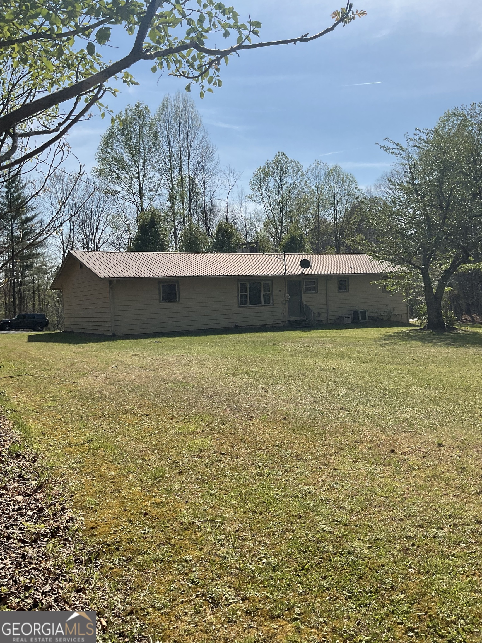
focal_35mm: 29
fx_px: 538
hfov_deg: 48.2
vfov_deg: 61.7
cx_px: 241
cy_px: 322
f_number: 1.8
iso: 16
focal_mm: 3
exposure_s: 1/2667
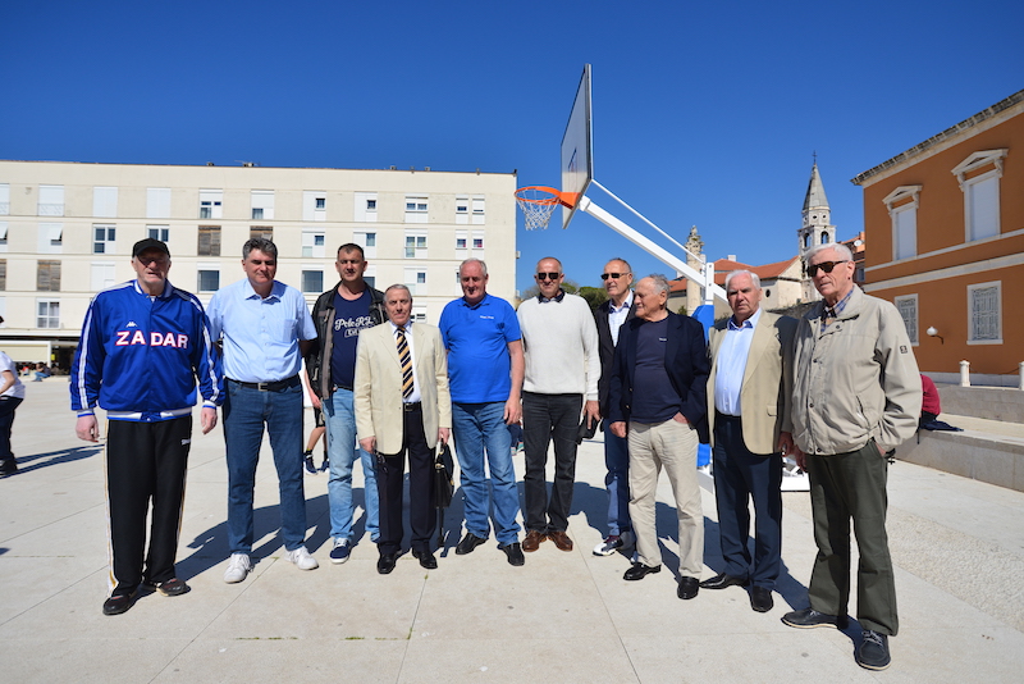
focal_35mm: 19
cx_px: 512
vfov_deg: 64.6
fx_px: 541
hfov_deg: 86.9
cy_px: 342
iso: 200
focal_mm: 19
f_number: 5.6
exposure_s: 1/2500
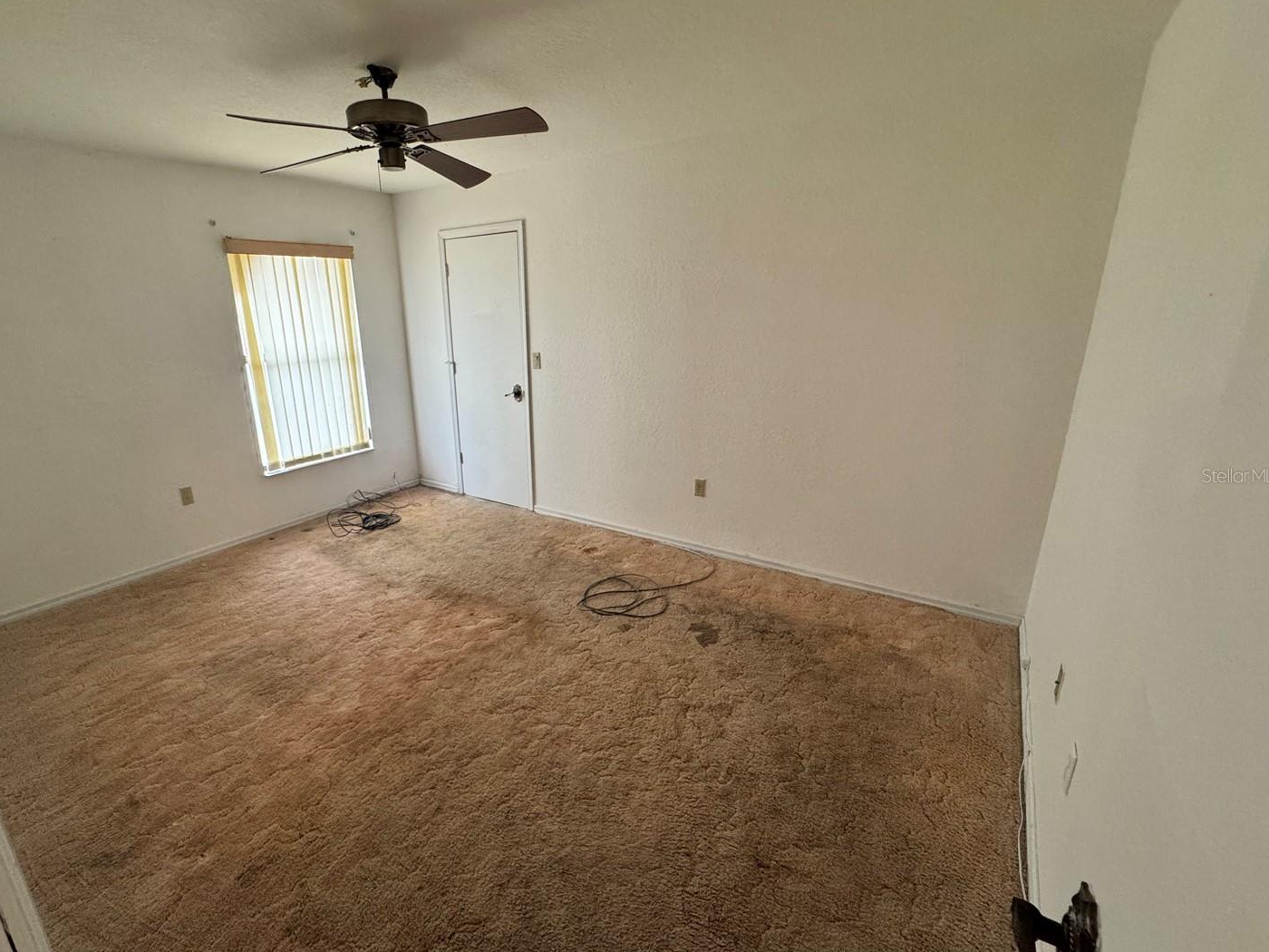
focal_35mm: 16
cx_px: 562
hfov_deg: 94.1
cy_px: 475
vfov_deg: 78.1
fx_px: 587
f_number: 2.2
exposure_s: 1/60
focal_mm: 2.22
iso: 400
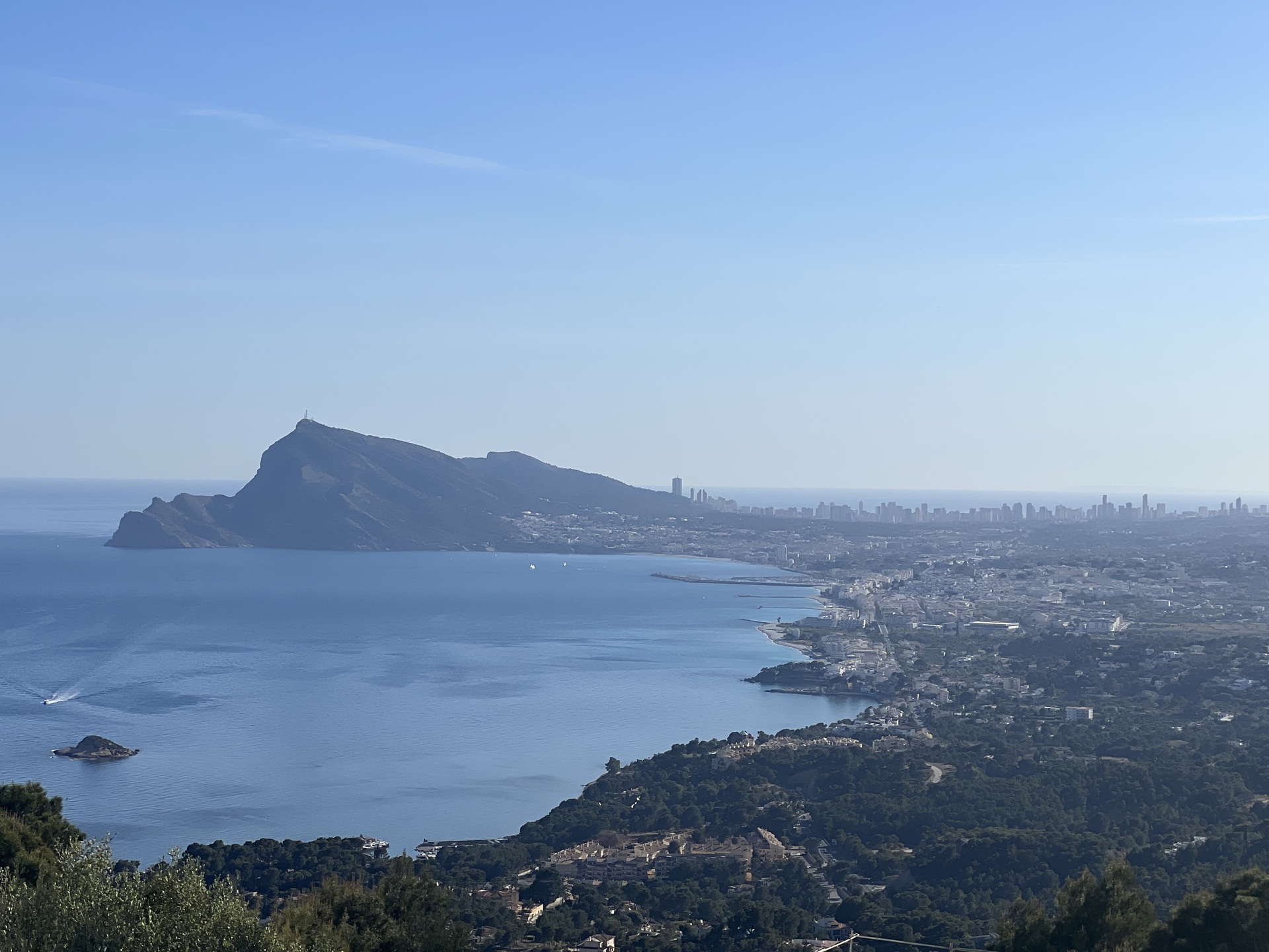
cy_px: 476
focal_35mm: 77
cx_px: 634
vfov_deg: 19.1
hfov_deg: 25.3
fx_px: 2823
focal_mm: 9
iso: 32
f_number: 2.8
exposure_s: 1/1727
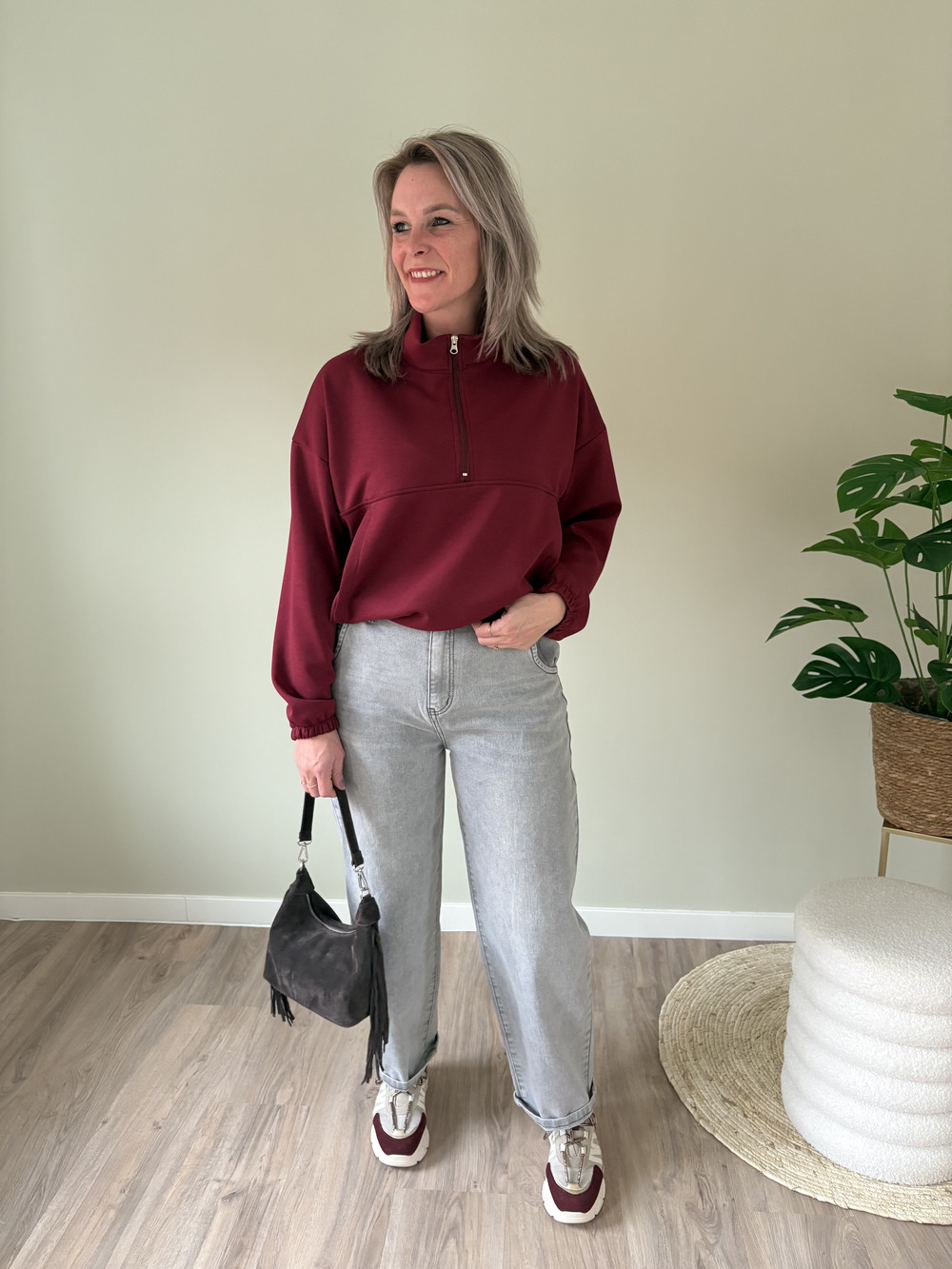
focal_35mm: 26
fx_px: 953
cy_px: 634
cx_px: 476
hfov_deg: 53.1
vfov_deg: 67.3
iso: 250
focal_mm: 5.96
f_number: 1.6
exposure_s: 1/60
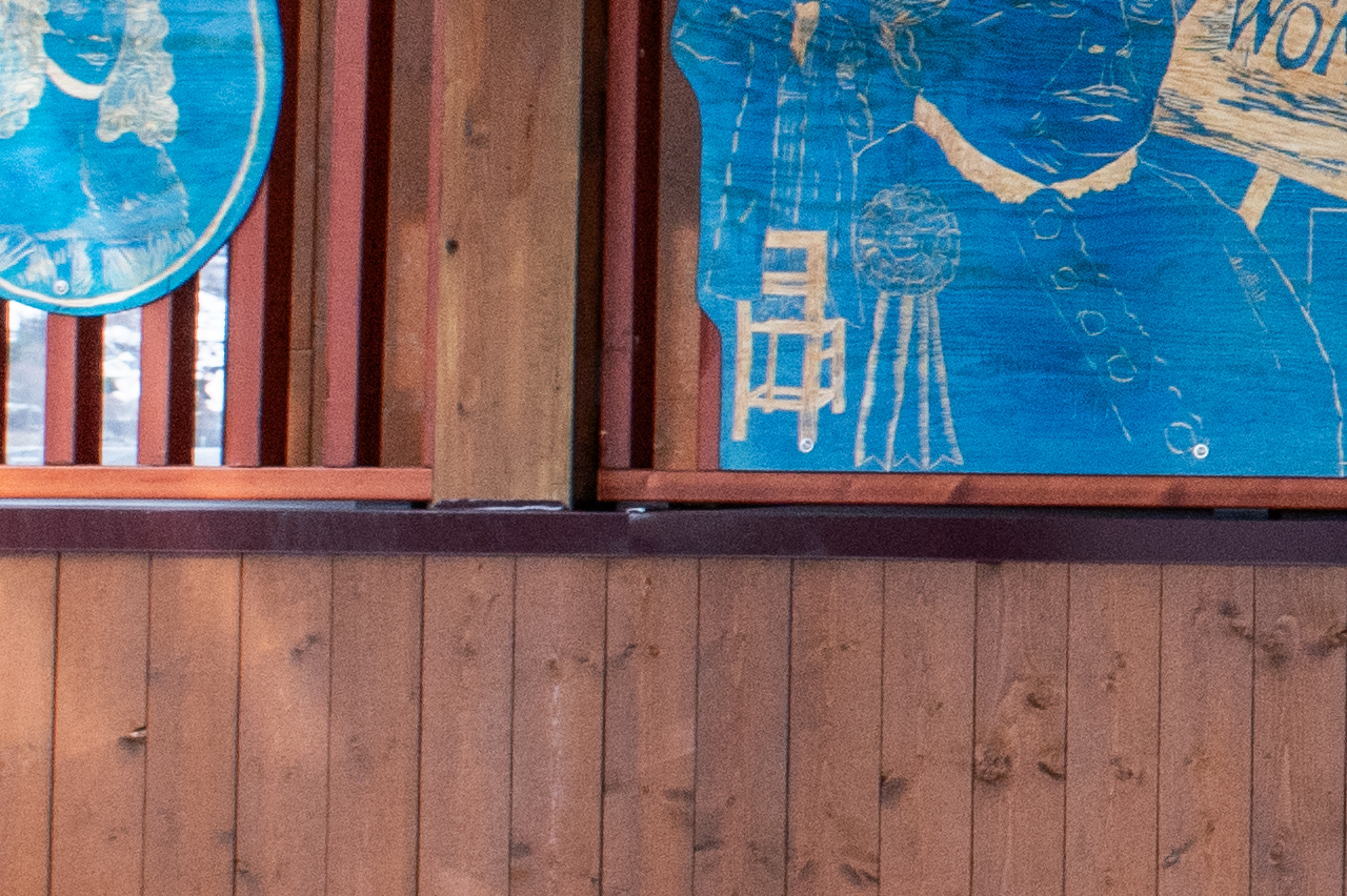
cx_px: 2946
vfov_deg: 10.0
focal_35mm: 137
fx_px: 5123
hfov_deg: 12.6
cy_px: 271
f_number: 9
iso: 1250
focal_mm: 29
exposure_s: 1/200
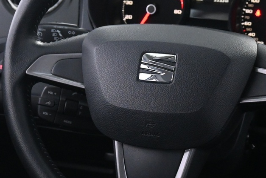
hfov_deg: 21.4
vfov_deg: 14.4
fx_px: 701
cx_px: 160
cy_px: 79
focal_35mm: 95
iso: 2800
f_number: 4.2
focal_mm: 24.5
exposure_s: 1/40
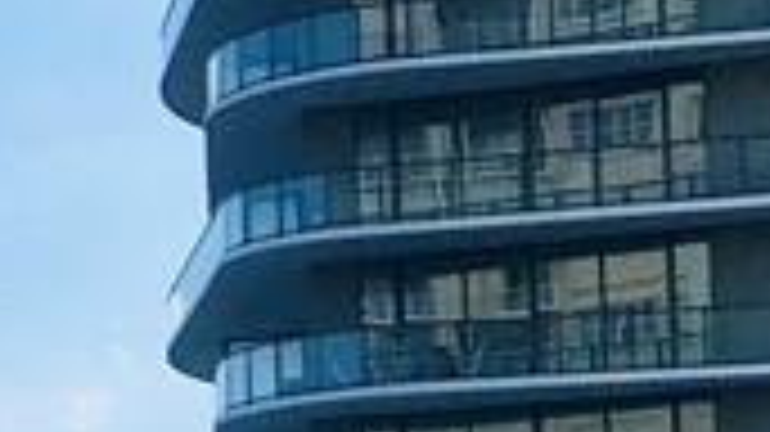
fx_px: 3735
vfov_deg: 6.5
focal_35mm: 183
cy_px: 747
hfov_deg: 10.4
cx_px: -959
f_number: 1.8
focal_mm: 3.99
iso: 20
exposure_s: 1/3546
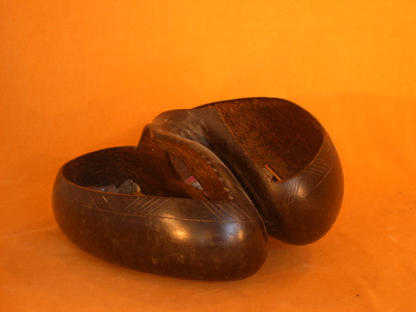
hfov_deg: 18.7
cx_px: 208
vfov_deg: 14.1
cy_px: 156
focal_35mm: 105
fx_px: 1262
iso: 60
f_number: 4.8
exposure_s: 1/60
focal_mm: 17.4
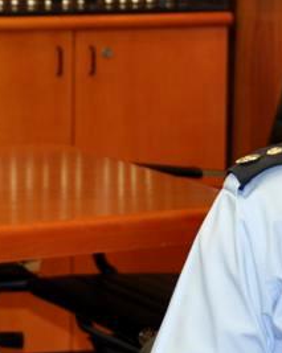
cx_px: 54
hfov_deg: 6.0
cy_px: 131
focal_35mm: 259
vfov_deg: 7.5
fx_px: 2707
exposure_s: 1/60
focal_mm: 48
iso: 400
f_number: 4.5
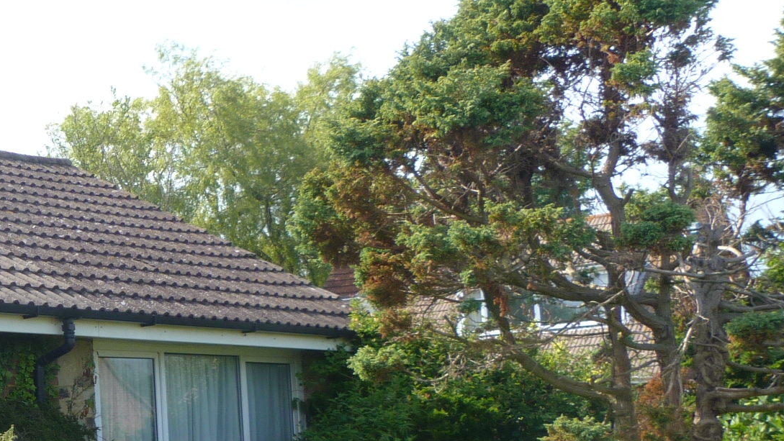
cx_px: -96
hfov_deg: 29.3
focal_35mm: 64
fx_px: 1331
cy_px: 355
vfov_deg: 18.6
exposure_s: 1/200
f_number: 4
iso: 80
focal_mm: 4.5
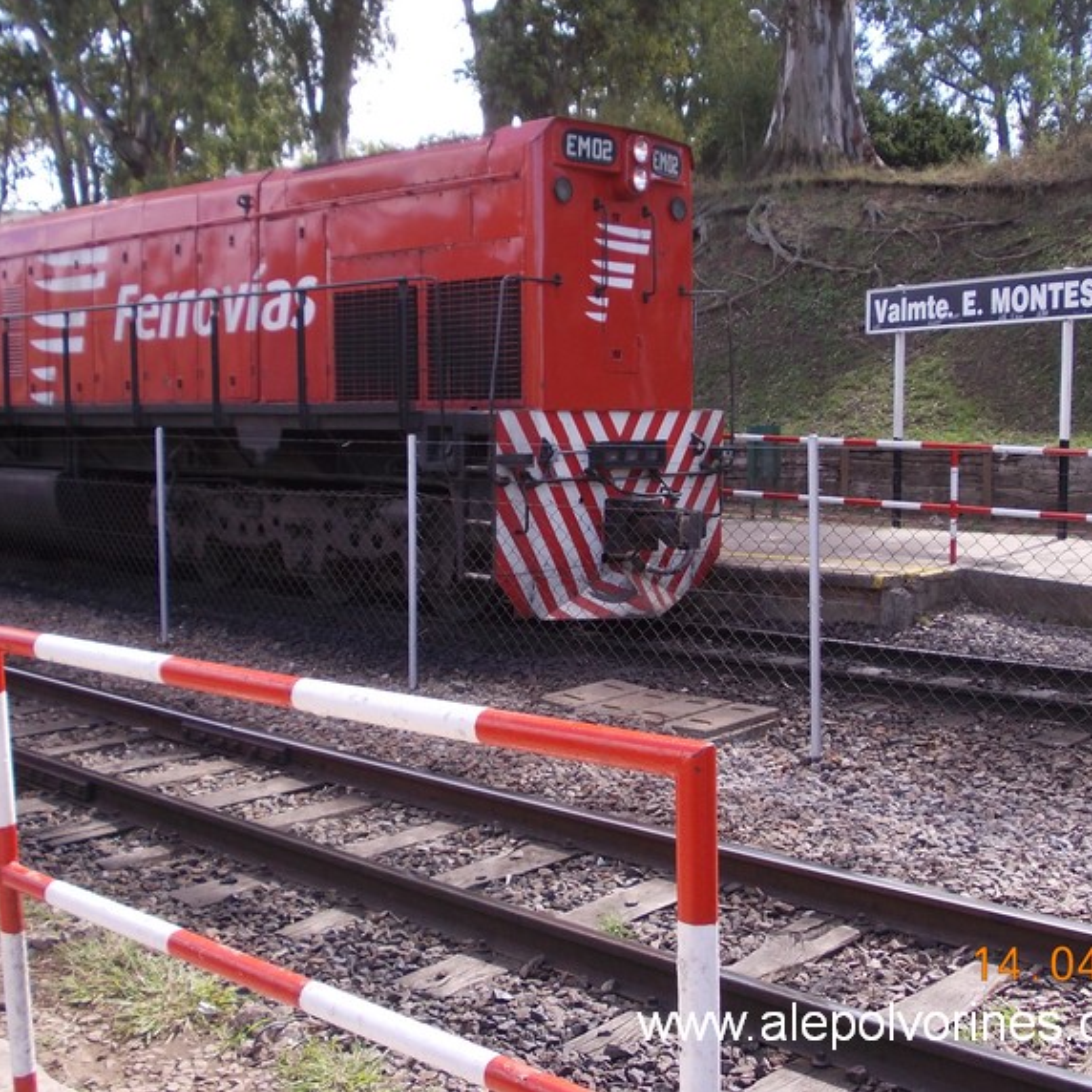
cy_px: 546
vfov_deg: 37.6
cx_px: 577
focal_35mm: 45
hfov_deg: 37.5
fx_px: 1606
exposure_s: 1/250
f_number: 3.1
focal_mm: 5.3
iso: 80
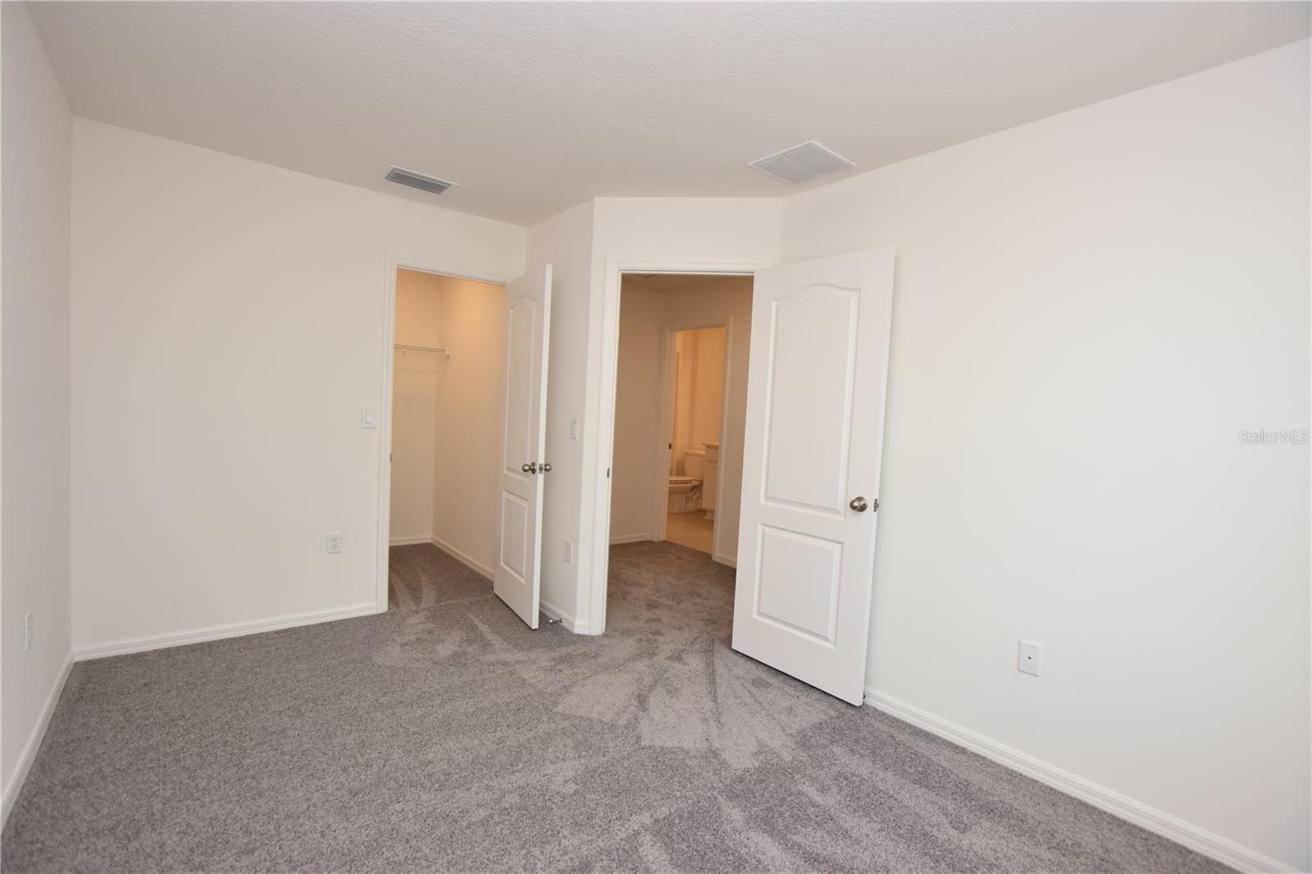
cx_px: 656
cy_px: 437
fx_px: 547
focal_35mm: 15
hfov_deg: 100.4
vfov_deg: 77.3
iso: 200
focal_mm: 10
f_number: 4.5
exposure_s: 1/80
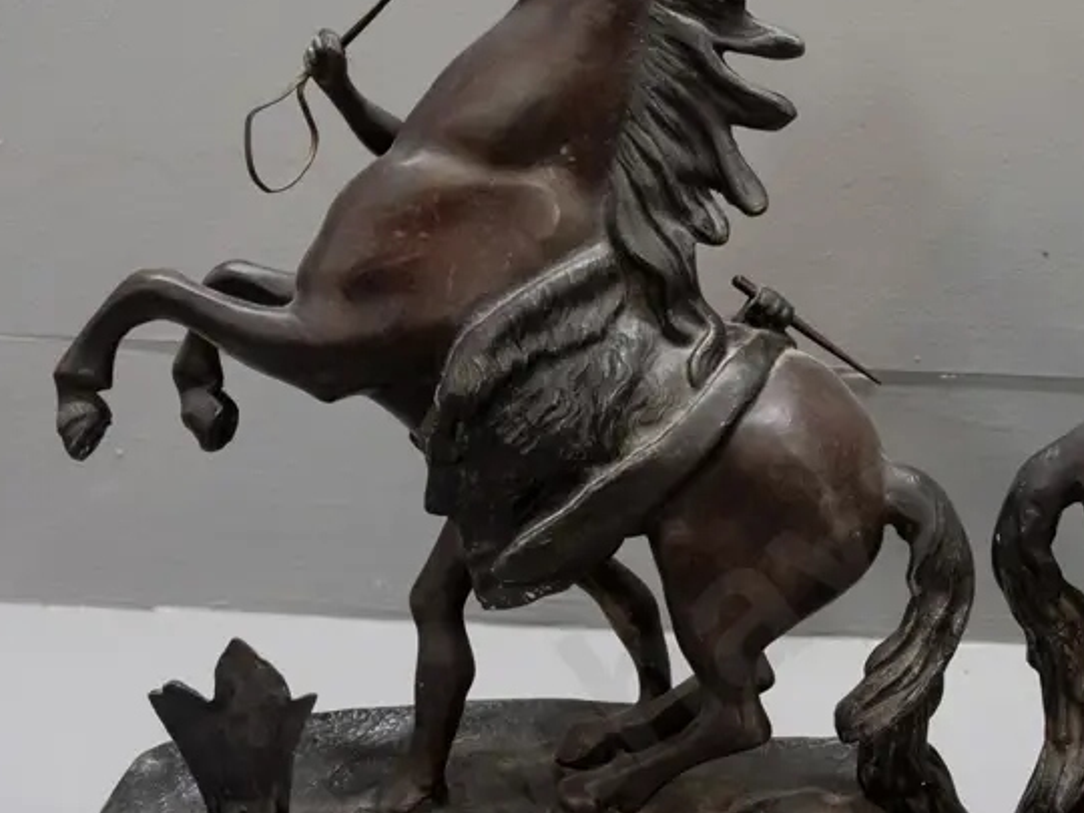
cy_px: 444
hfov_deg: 26.1
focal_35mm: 72
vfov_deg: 20.4
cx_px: 986
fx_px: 2255
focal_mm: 19
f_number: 5.6
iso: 3200
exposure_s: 1/100
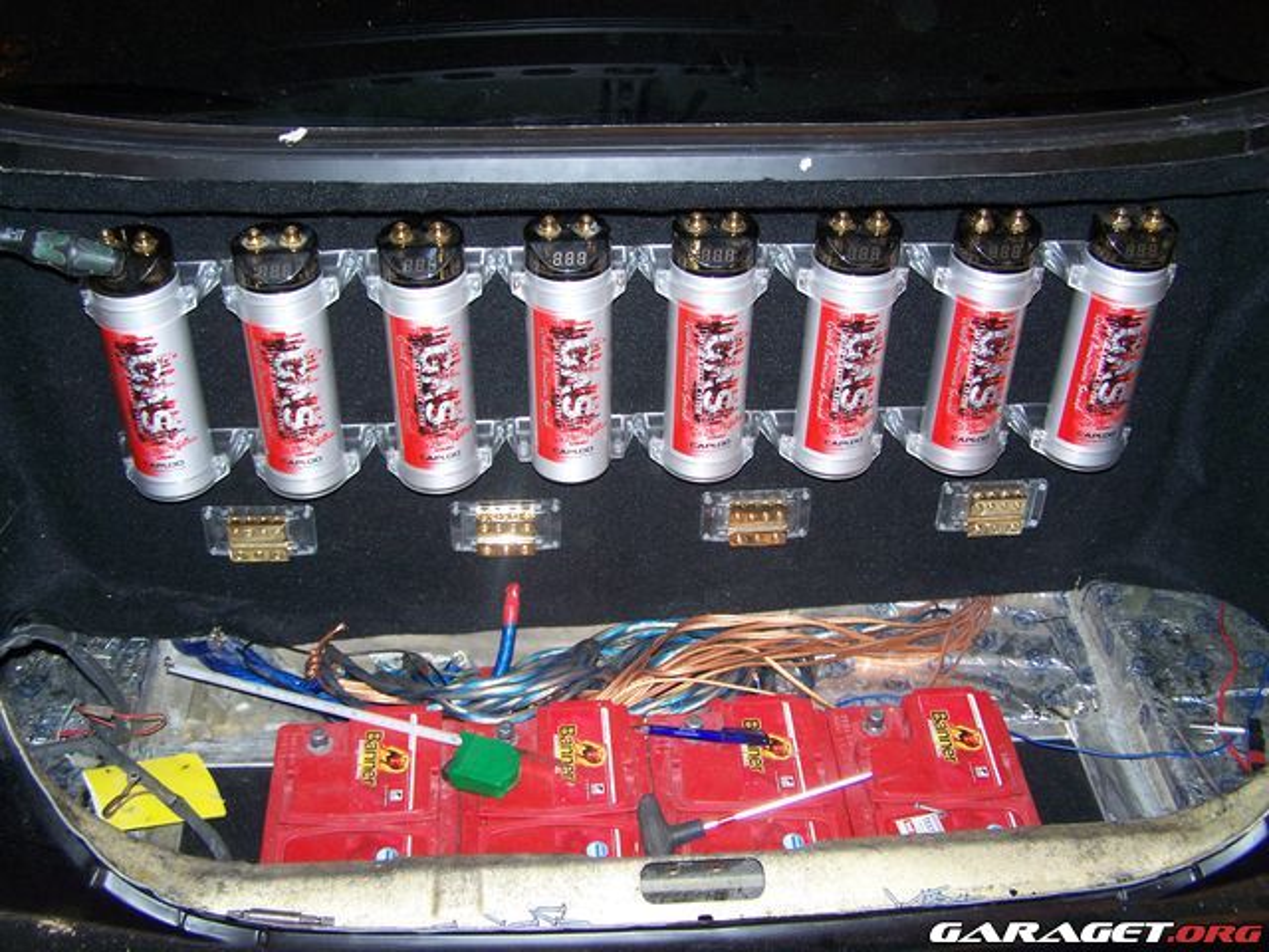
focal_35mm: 38
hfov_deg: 49.0
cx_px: 634
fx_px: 1393
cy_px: 476
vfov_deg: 37.7
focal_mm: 6.3
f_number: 2.8
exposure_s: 1/60
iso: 80
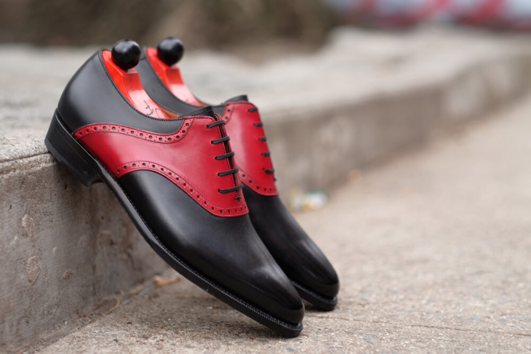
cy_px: 177
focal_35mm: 84
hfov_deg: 24.2
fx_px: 1239
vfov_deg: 16.3
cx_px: 266
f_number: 2.2
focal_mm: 56
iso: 200
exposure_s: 1/125
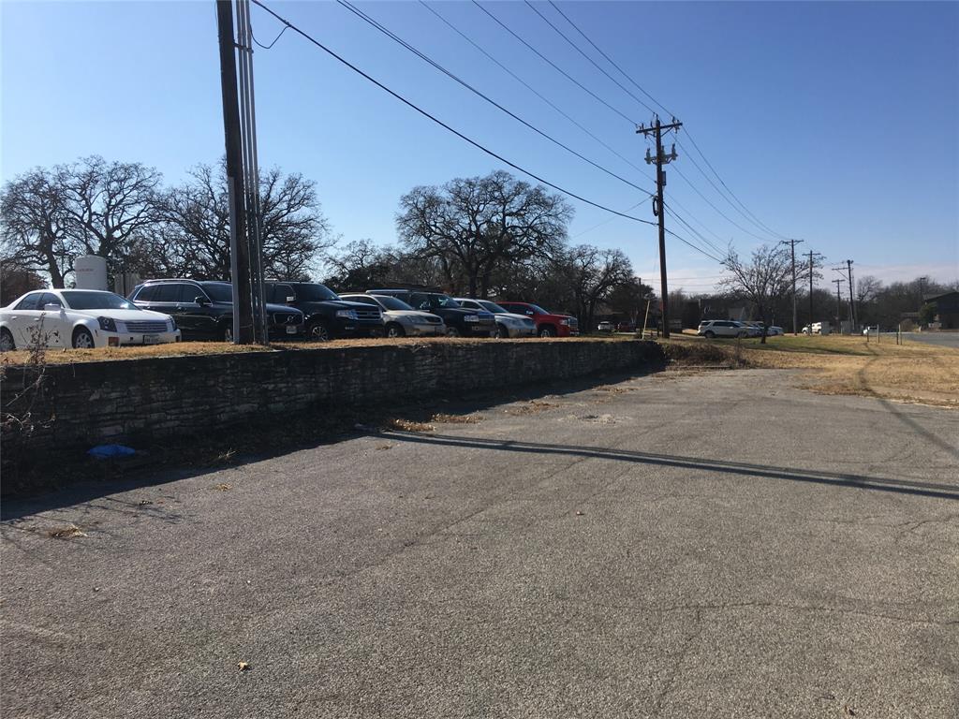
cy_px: 360
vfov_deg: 48.2
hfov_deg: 61.7
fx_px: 803
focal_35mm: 29
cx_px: 480
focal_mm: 4.15
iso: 25
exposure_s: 1/2564
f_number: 2.2
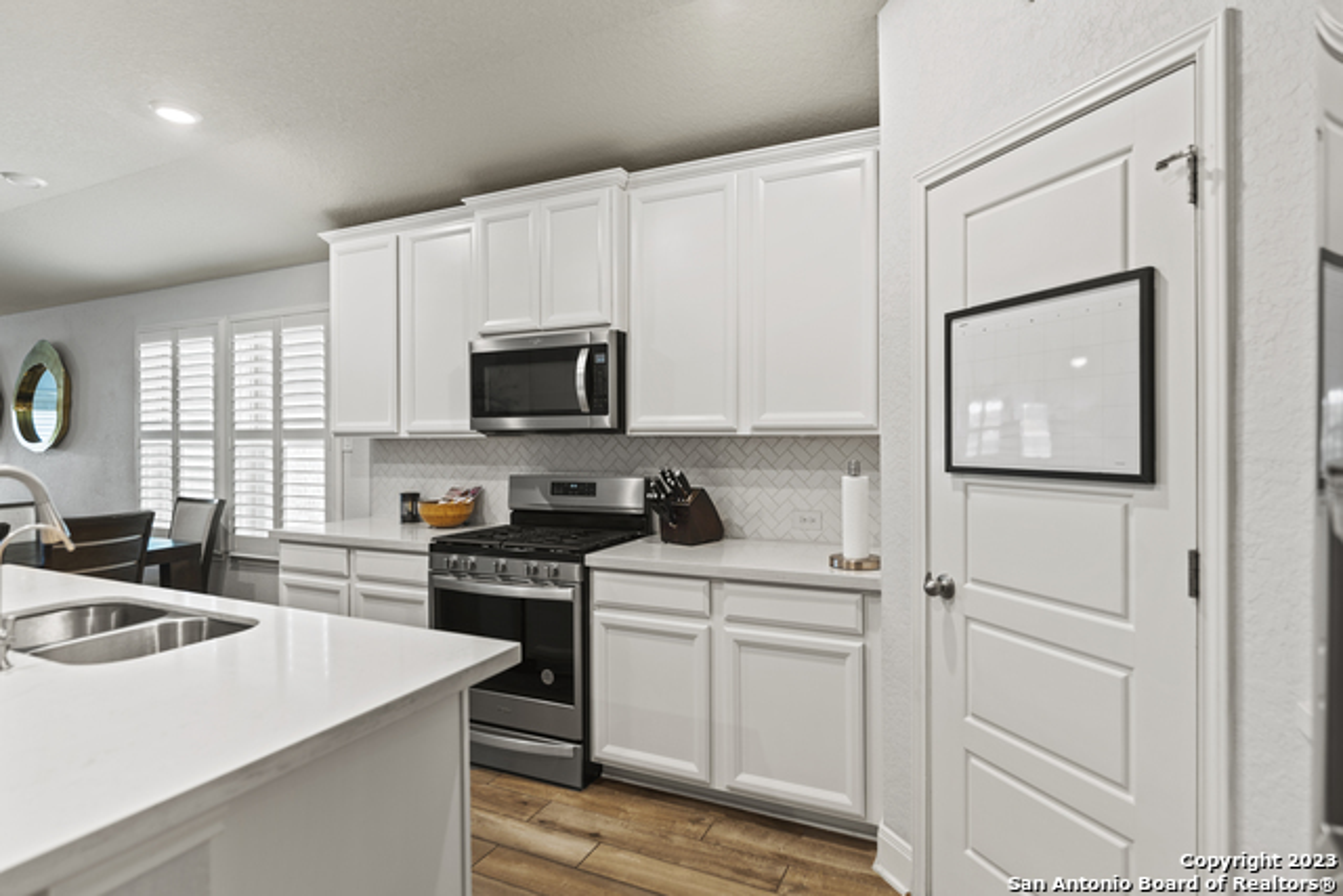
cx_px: 672
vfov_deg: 66.3
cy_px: 448
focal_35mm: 18
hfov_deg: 88.7
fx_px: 687
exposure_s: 1/6
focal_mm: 18.4
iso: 400
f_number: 2.8
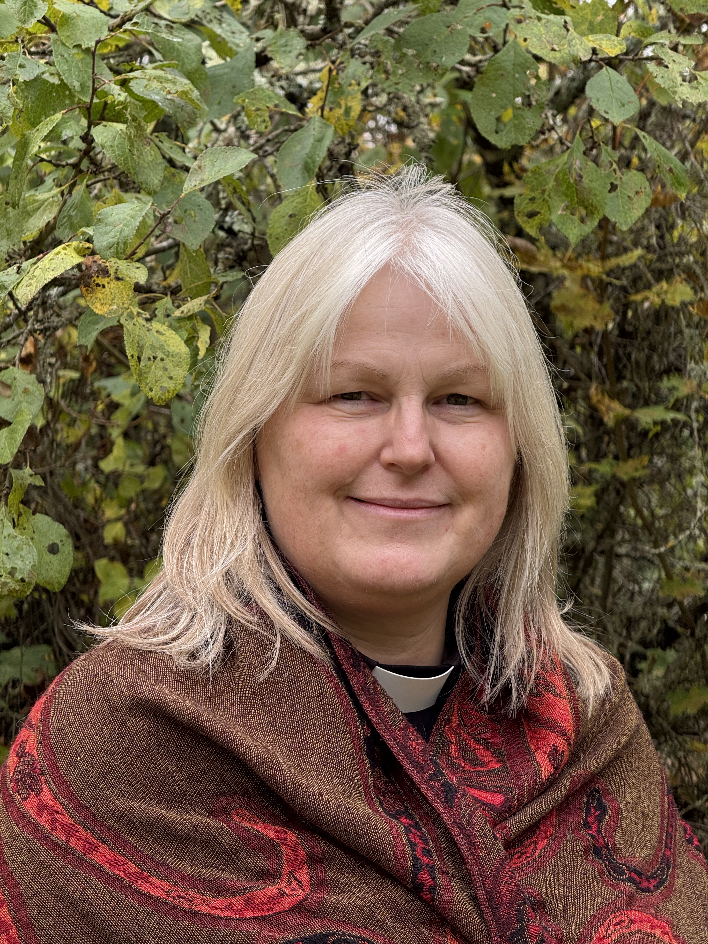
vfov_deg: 16.4
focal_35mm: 120
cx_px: 354
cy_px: 472
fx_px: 3272
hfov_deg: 12.3
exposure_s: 1/114
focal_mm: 15.66
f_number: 2.8
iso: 50
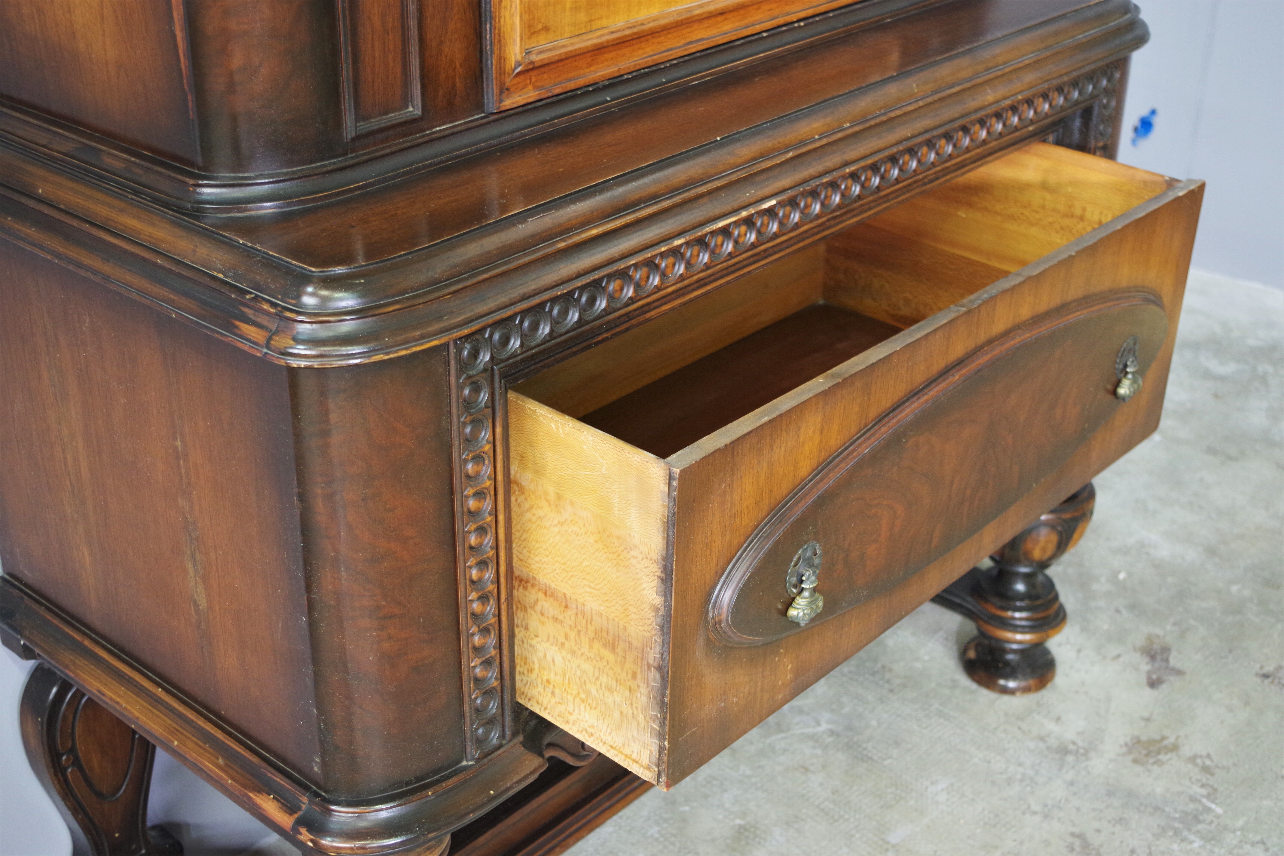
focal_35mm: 49
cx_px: 642
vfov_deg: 27.5
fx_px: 1748
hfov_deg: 40.3
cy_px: 428
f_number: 4
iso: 800
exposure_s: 1/8
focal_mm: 32.5
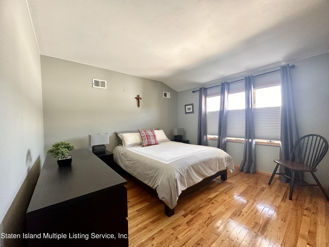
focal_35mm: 14
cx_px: 164
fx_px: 133
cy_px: 124
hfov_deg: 102.1
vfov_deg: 85.7
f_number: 2.2
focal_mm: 2.22
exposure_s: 1/120
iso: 250
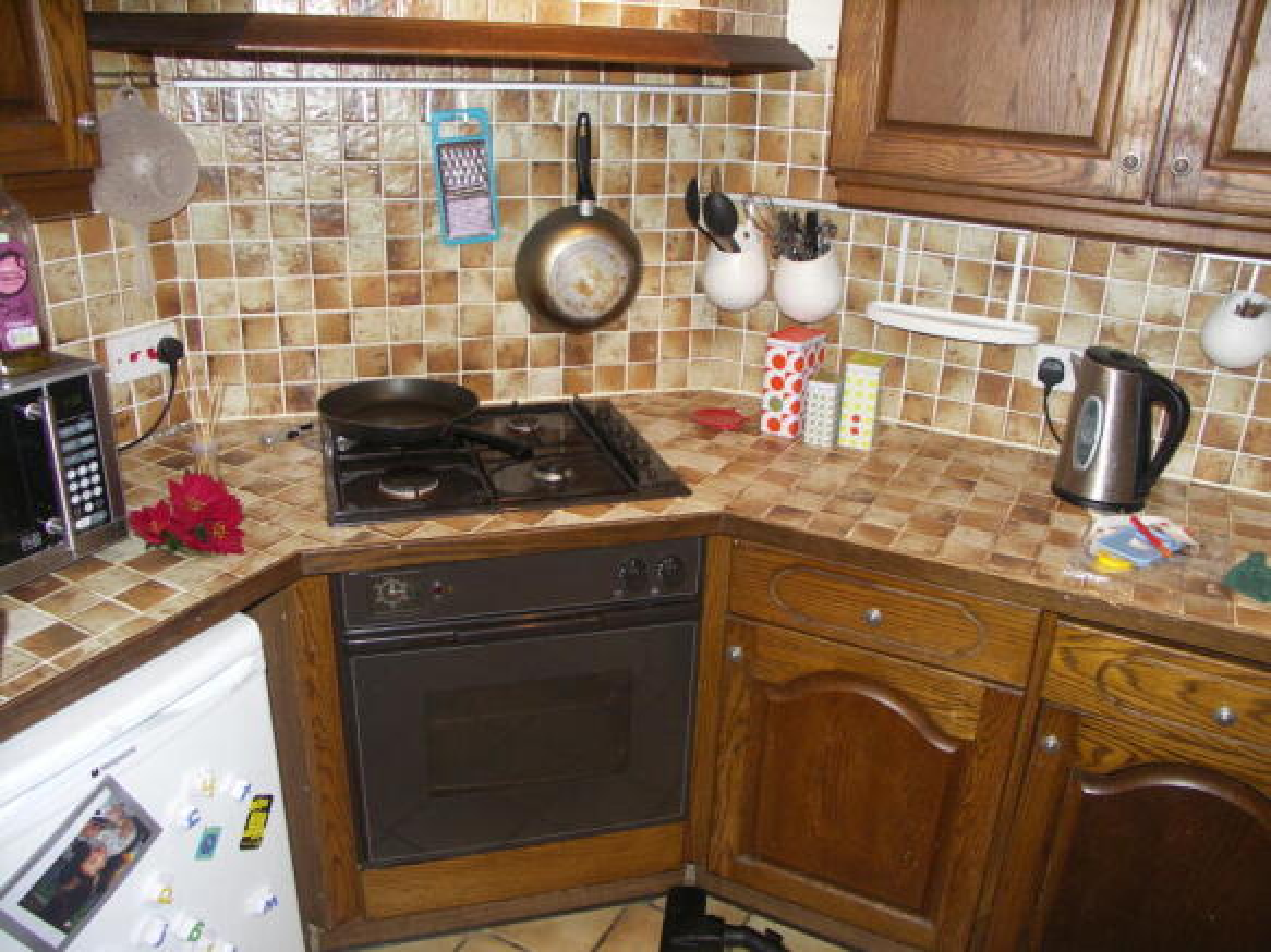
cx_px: 636
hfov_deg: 63.5
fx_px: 1028
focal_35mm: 28
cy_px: 476
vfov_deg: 49.7
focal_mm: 7.2
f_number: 2.8
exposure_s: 1/50
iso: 200
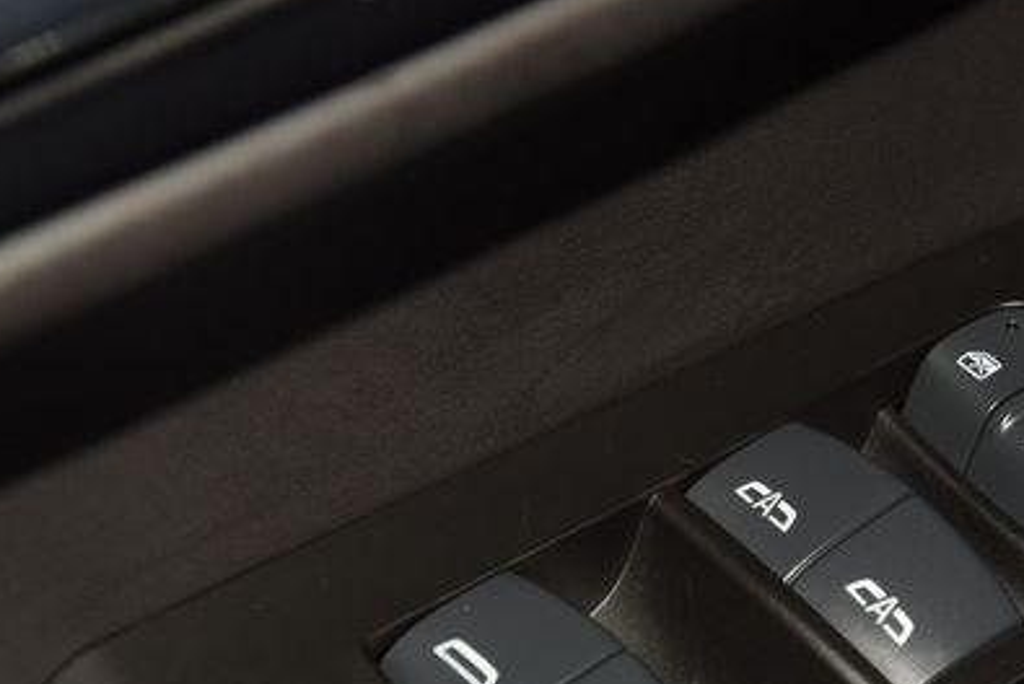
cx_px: 747
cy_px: 488
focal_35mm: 170
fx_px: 4839
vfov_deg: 8.1
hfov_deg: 12.1
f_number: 8
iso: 100
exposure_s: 1/125
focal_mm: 70
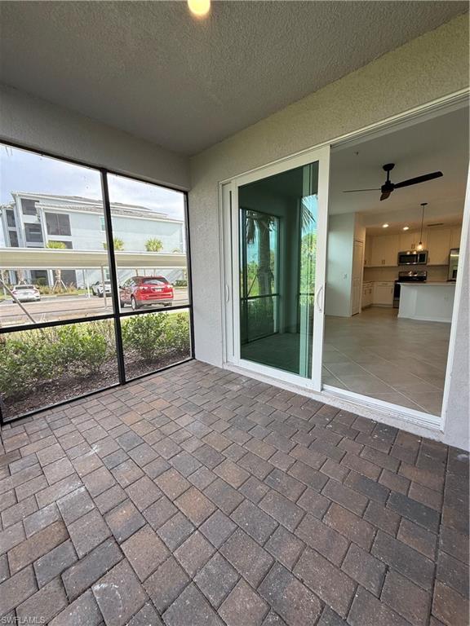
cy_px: 313
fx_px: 253
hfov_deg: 85.7
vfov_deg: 102.1
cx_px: 235
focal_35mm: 14
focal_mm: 2.22
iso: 64
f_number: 2.2
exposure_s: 1/231
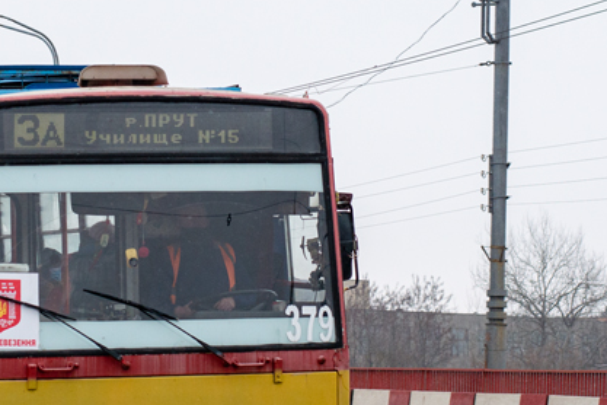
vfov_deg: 9.5
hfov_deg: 14.2
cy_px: 72
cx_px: 148
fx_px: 2428
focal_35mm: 144
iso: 400
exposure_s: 1/400
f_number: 4.5
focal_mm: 50
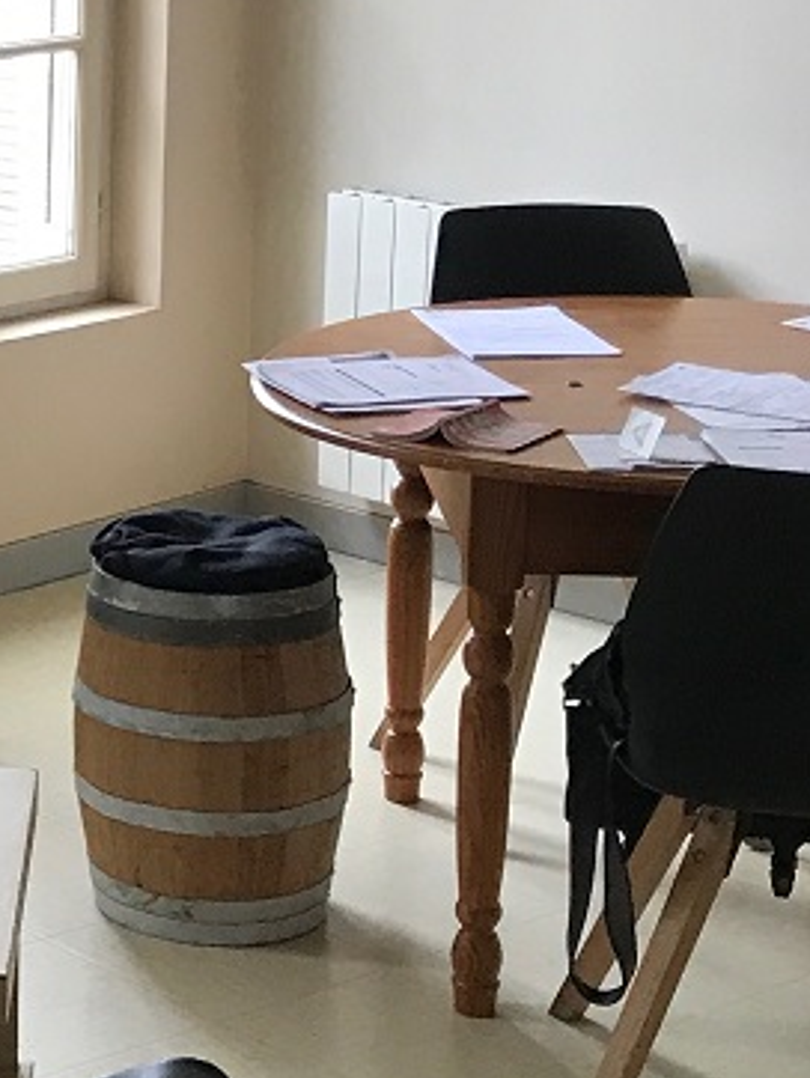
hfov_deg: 13.1
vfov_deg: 19.0
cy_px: 380
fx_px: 3210
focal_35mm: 103
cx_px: -596
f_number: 1.8
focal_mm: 3.99
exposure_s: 1/33
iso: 40
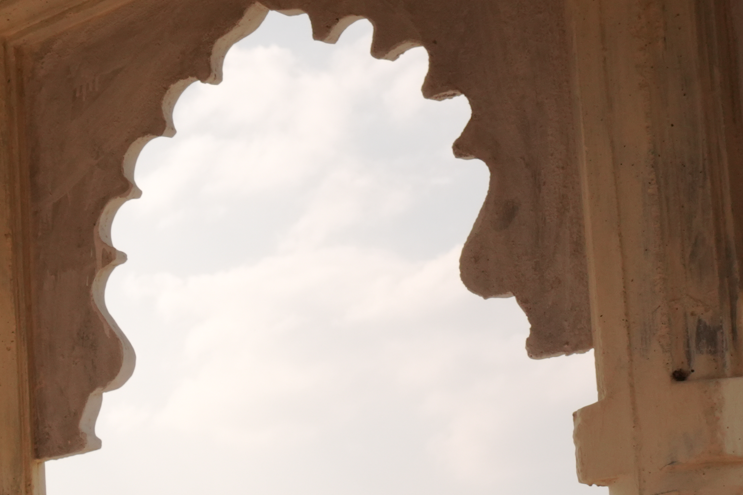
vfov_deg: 15.2
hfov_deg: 20.1
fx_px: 1775
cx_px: -395
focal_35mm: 86
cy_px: 633
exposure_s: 1/1250
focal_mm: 20
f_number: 8
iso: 500
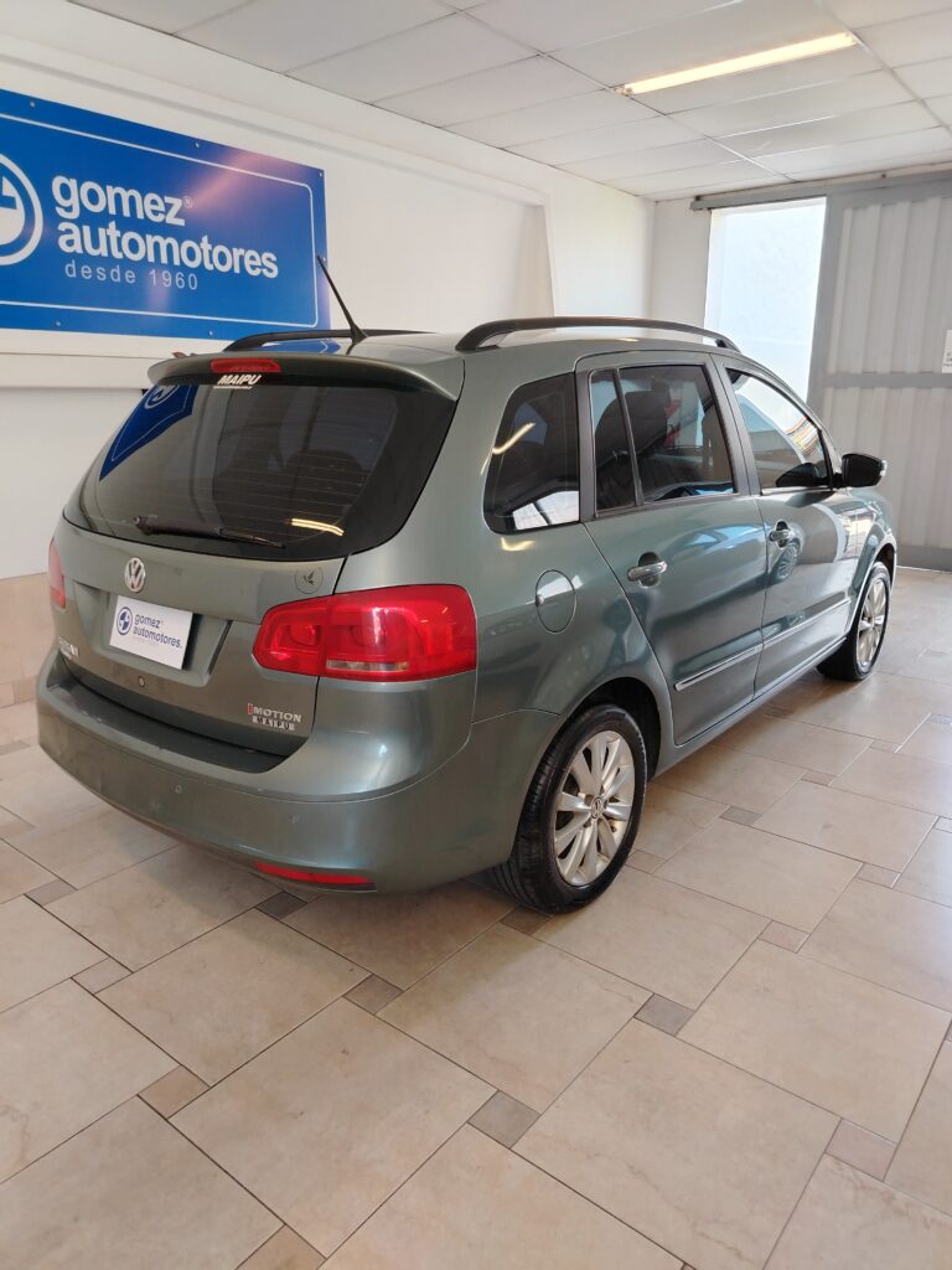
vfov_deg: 71.6
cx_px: 476
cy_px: 635
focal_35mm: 24
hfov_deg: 56.8
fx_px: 880
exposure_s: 1/50
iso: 344
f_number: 1.75
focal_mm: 5.25
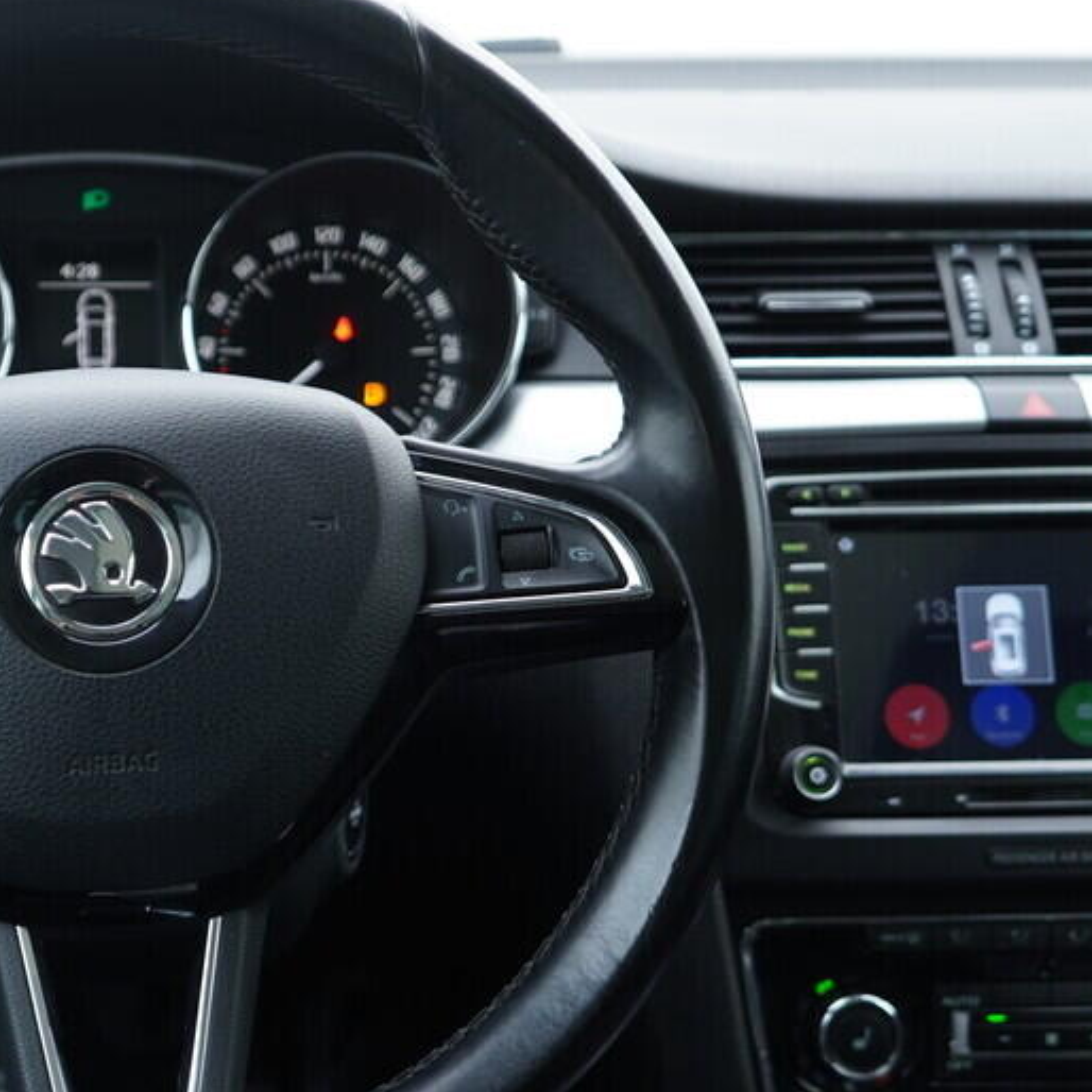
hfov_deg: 27.2
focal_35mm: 61
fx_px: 2177
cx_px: 127
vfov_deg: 28.1
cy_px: 596
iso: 250
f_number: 2.8
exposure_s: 1/40
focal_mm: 24
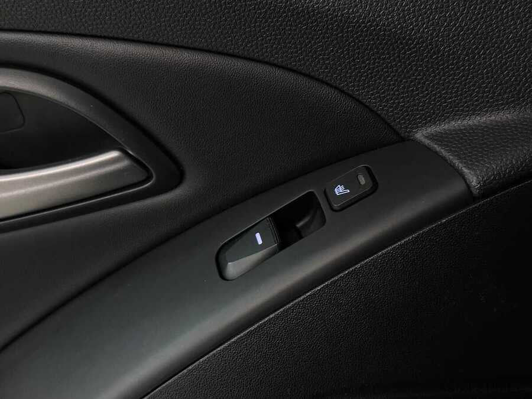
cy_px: 200
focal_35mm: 48
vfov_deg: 30.3
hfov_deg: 39.7
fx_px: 738
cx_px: 266
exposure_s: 1/33
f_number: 1.78
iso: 400
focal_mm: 6.86
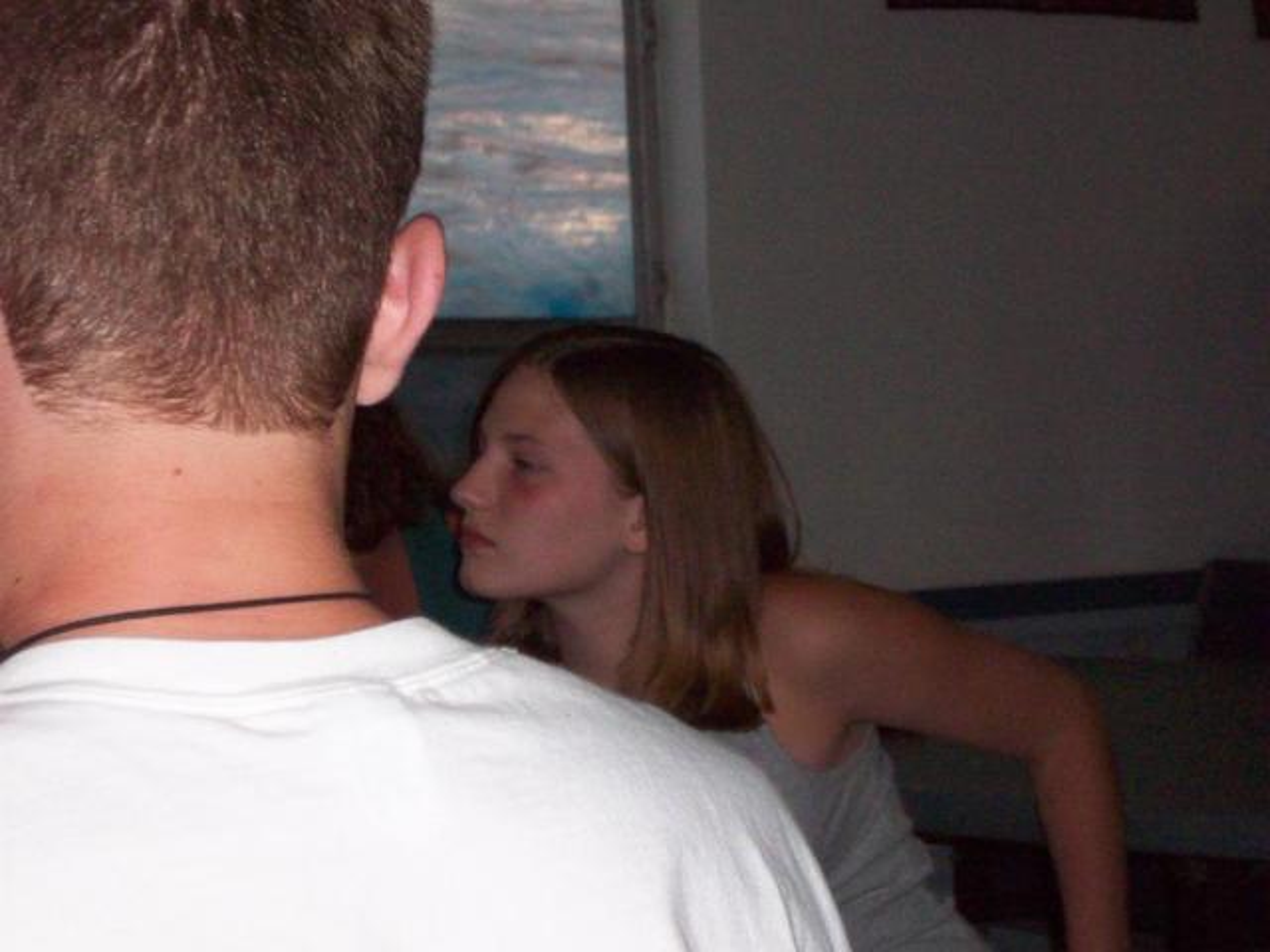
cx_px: 635
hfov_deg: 21.3
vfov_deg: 16.1
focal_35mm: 92
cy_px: 476
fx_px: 3375
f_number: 4.7
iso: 400
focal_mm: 15.3
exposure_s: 1/229
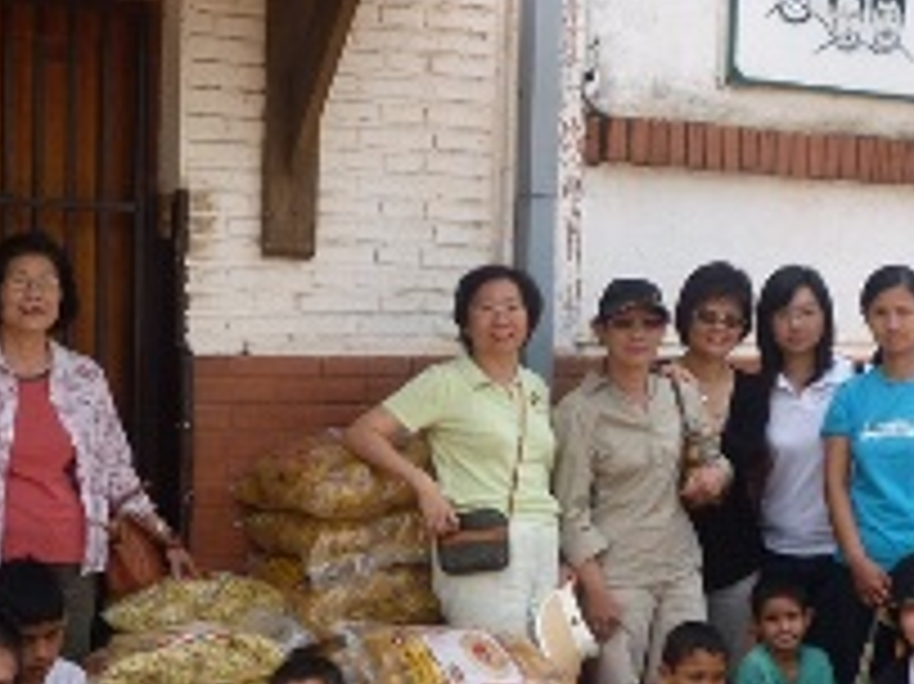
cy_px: 464
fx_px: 1689
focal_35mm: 64
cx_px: 374
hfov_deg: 30.2
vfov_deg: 22.8
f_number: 3.3
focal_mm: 5.2
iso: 80
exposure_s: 1/500
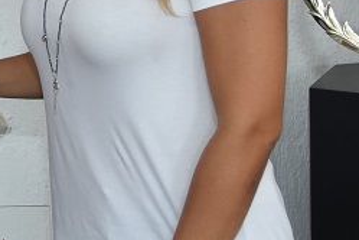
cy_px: 78
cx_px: -58
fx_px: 1875
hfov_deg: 10.8
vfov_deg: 7.3
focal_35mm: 188
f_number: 2.8
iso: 250
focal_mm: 26
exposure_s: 1/160
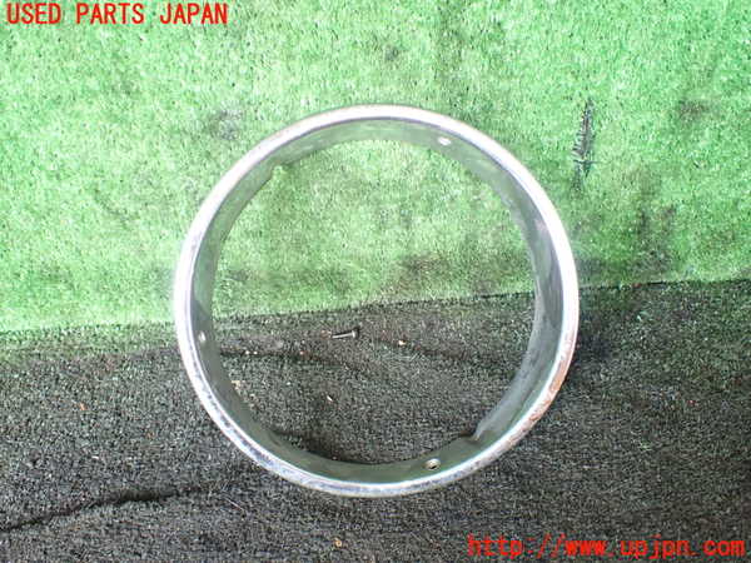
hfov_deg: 60.0
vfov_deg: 46.8
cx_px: 376
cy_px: 282
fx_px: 651
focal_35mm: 30
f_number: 2.3
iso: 800
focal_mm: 5.4
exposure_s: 1/40
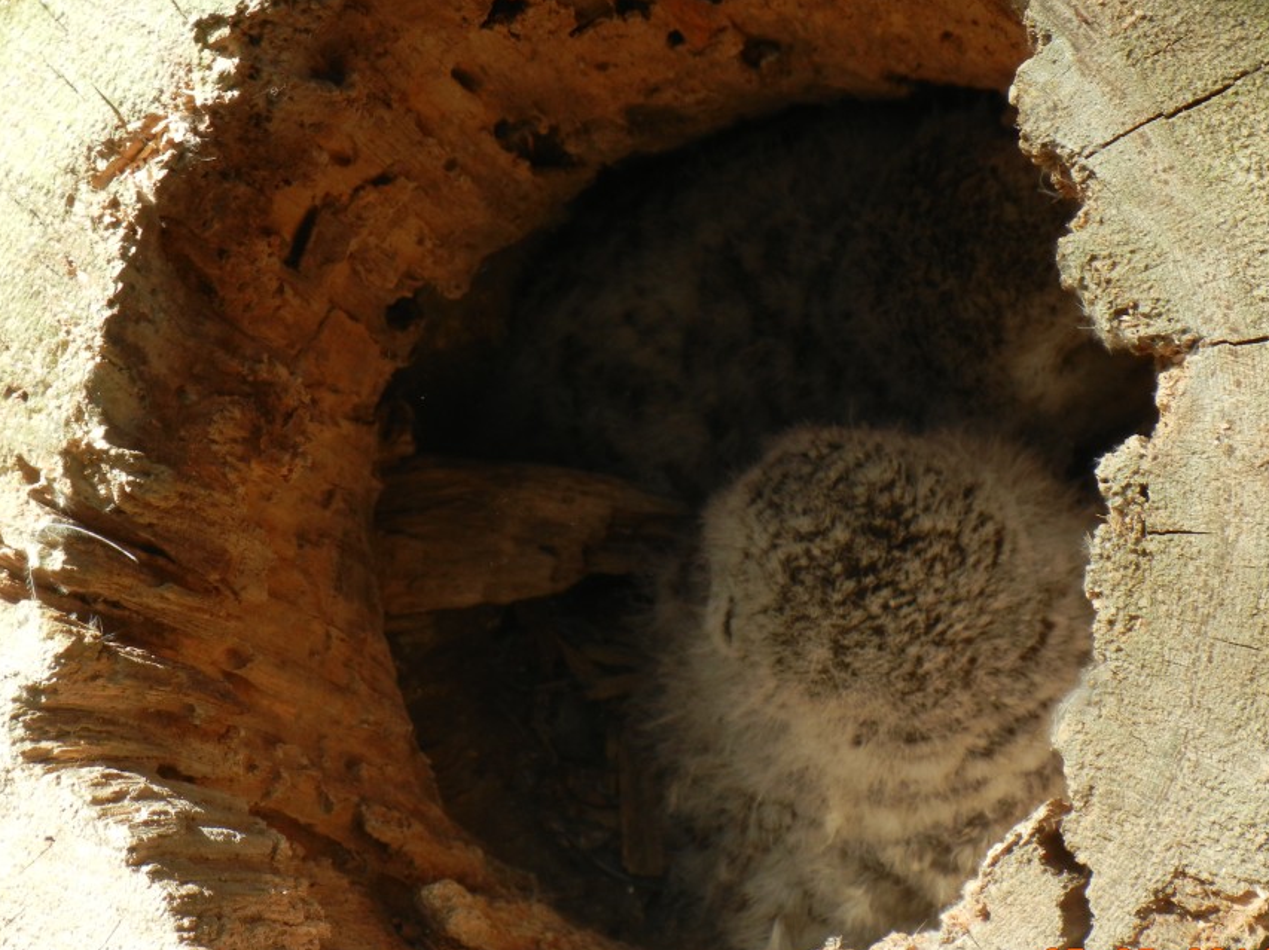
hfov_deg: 9.5
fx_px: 7659
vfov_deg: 7.1
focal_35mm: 209
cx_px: 748
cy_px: 514
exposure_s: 1/112
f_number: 4.6
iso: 160
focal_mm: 31.4
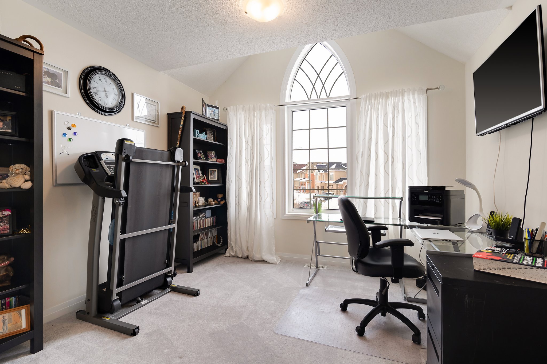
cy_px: 182
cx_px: 274
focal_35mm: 16
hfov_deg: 96.7
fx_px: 243
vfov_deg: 73.7
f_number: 8
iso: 640
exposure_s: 1/8
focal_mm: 16
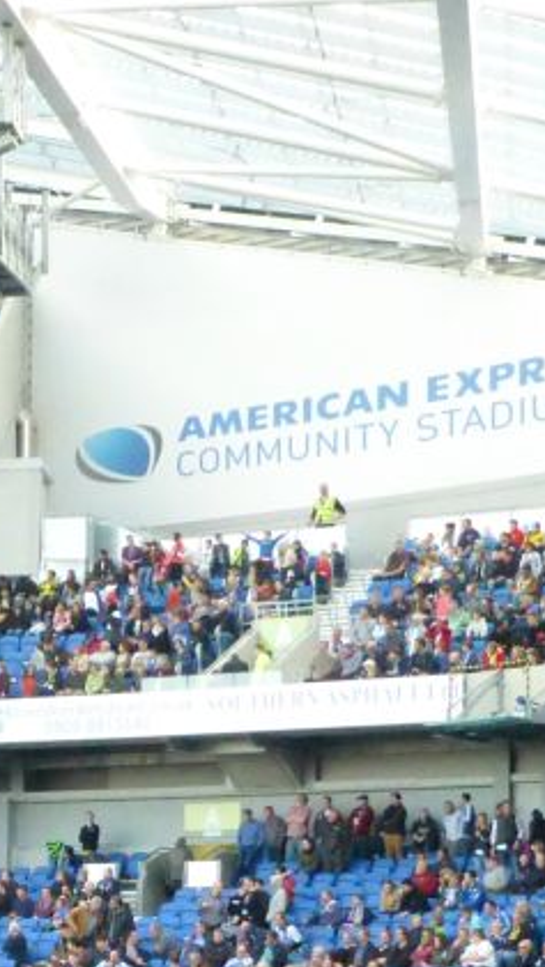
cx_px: -92
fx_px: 3107
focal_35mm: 121
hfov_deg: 9.9
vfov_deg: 17.3
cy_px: 995
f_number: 3.9
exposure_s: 1/800
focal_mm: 6.9
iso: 1600
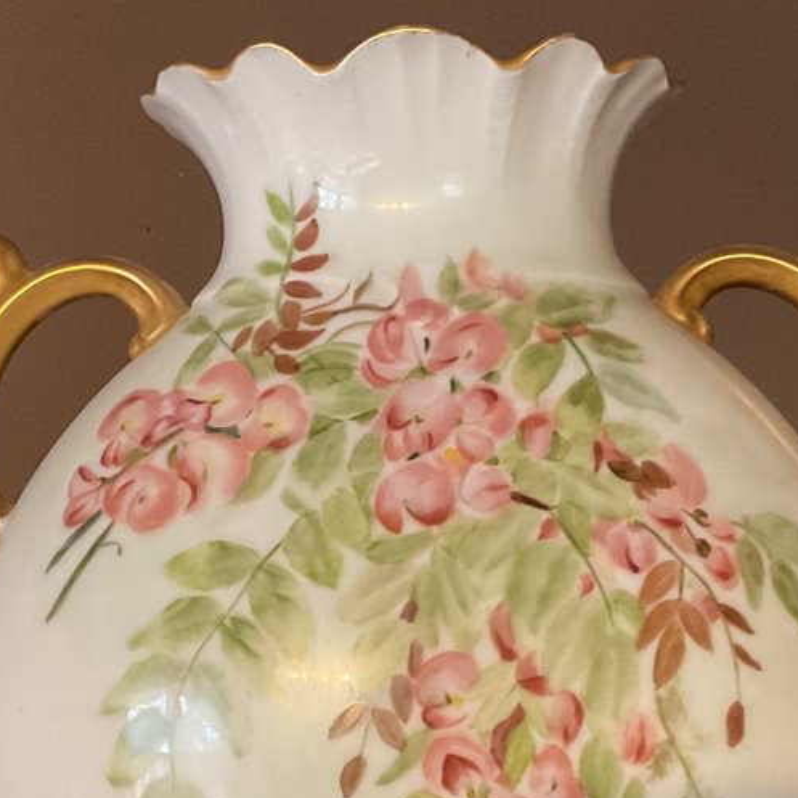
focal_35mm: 78
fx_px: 2034
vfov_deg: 21.8
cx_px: 505
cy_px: 677
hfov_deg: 22.1
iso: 320
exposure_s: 1/30
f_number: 1.8
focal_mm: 3
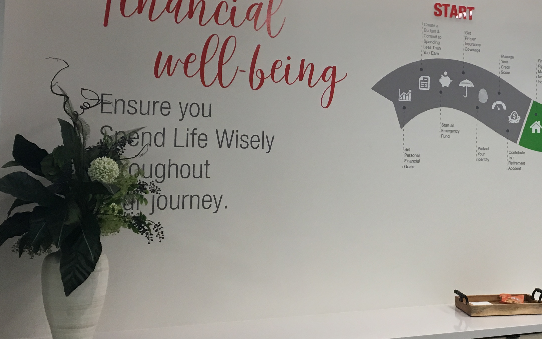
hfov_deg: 34.0
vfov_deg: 22.7
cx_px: 477
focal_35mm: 57
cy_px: 124
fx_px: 842
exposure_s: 1/30
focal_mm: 4.15
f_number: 2.2
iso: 40
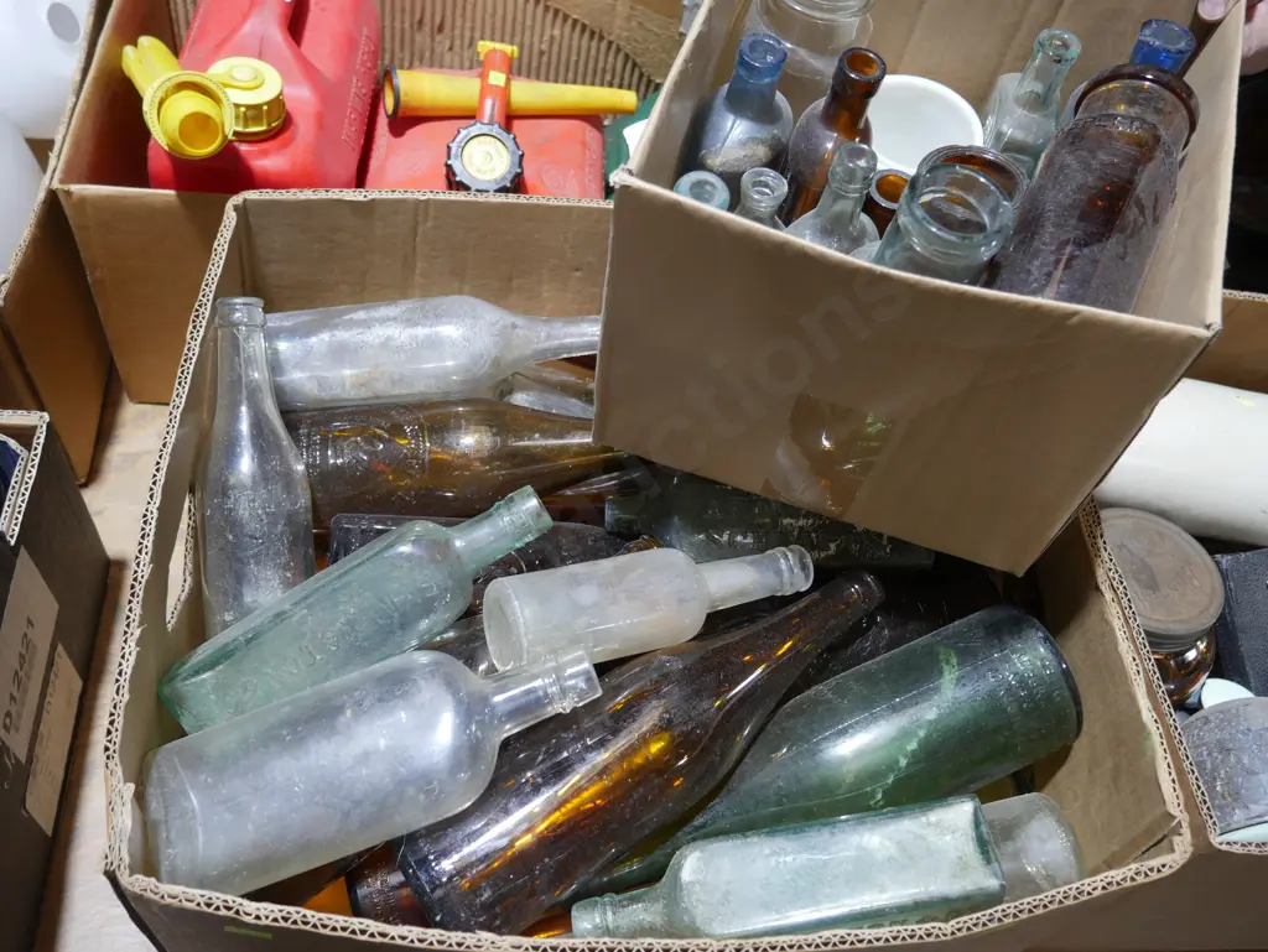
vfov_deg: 46.8
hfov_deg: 59.9
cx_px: 634
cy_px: 476
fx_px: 1099
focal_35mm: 30
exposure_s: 1/60
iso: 500
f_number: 3.6
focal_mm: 15
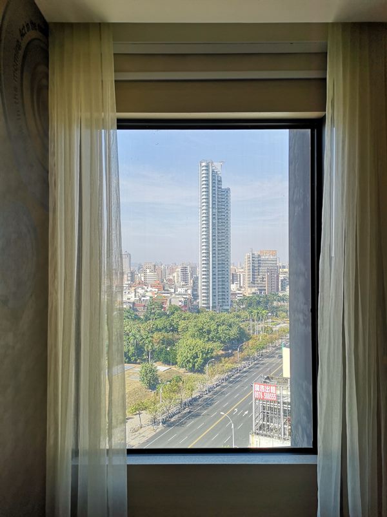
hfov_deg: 51.4
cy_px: 258
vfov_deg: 65.3
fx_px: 402
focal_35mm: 27
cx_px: 194
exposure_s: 1/449
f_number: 1.8
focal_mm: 3.95
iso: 50
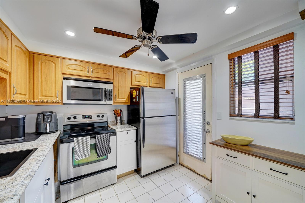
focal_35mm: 13
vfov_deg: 85.4
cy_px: 102
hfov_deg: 108.4
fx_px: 110
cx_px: 152
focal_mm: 13
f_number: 8
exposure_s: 1/10
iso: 400
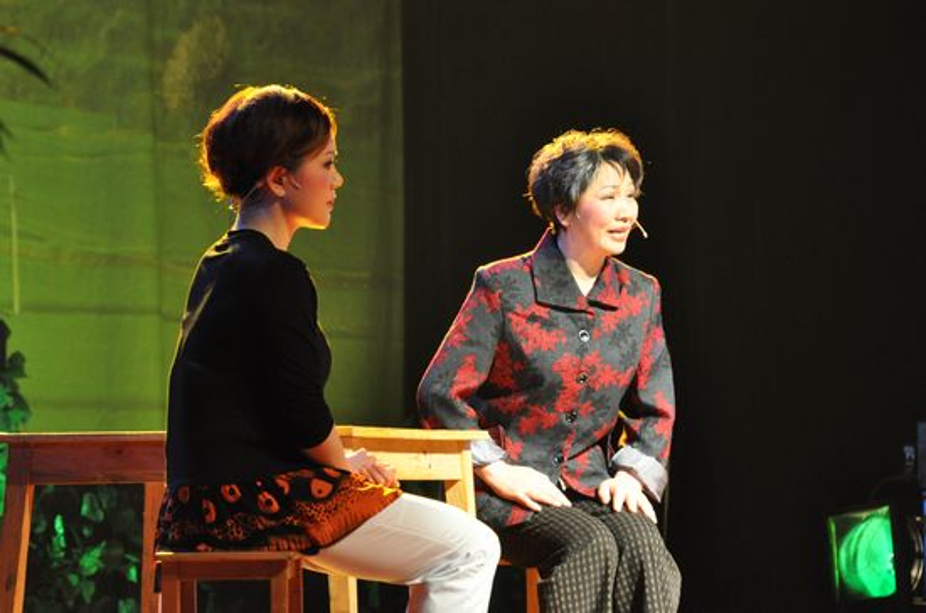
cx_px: 463
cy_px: 306
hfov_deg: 13.1
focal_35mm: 158
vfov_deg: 8.7
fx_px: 4042
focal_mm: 105
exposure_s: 1/30
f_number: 5.6
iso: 1250
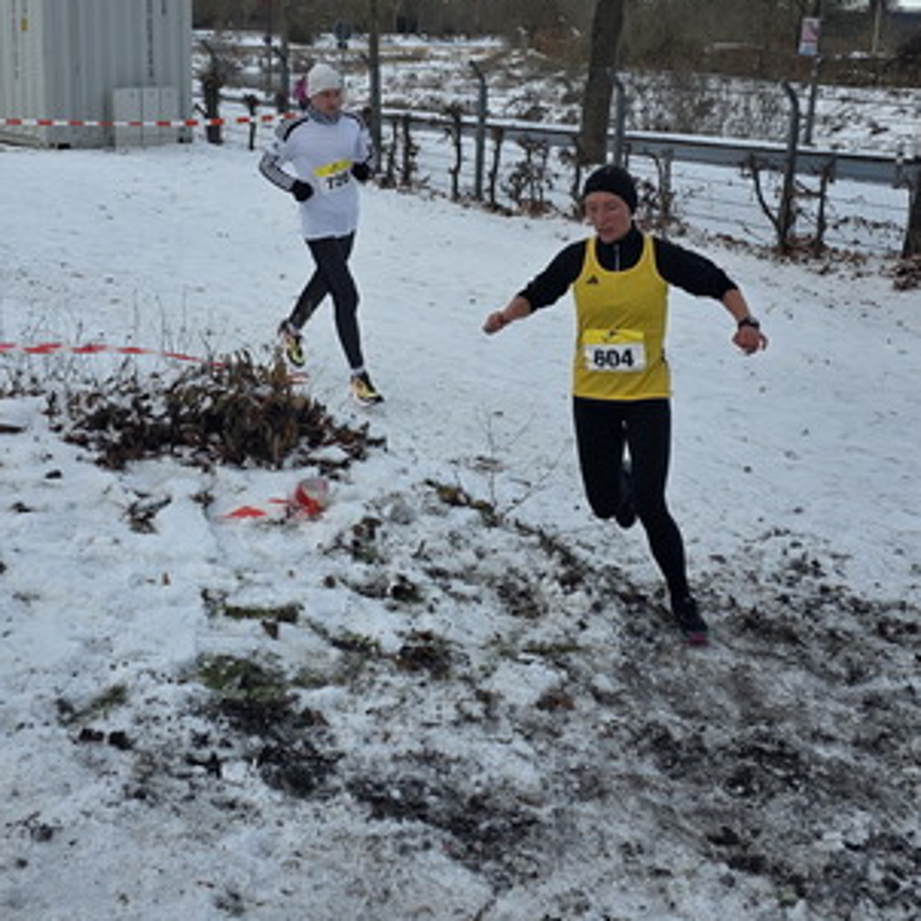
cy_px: 302
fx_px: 1204
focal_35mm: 40
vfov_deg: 41.3
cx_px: 425
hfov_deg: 41.8
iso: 80
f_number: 1.7
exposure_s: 1/2043
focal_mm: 6.3
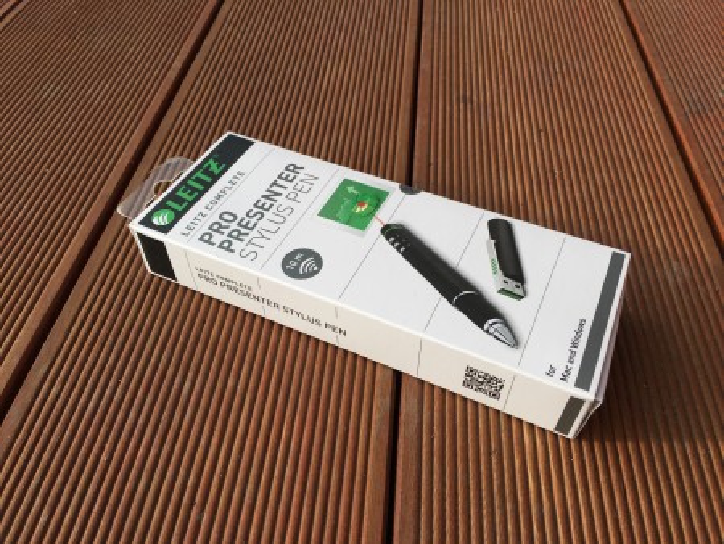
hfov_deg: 61.6
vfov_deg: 48.3
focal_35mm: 29
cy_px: 272
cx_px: 362
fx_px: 607
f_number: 2.2
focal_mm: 4.15
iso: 25
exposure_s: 1/1923
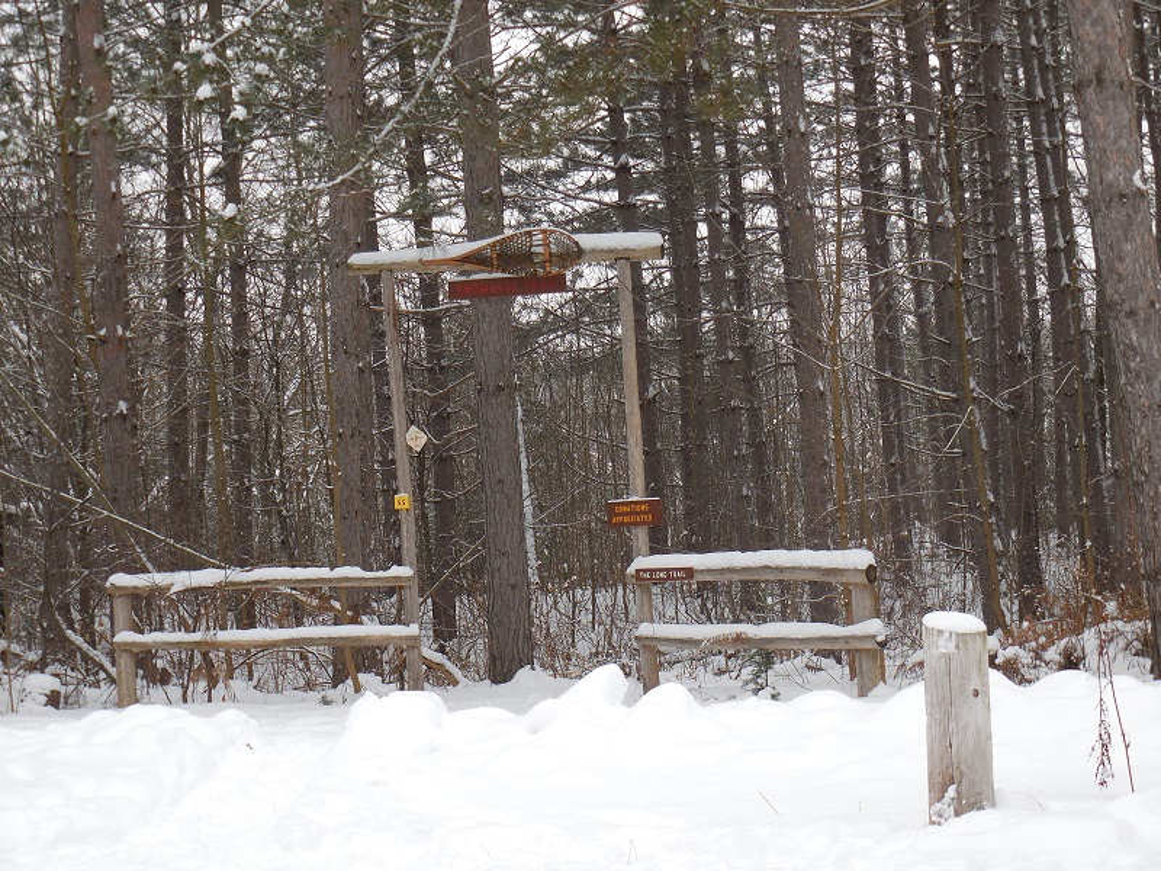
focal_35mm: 81
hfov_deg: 24.1
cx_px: 580
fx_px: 2717
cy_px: 436
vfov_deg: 18.2
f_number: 4.9
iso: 125
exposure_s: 1/80
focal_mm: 14.5
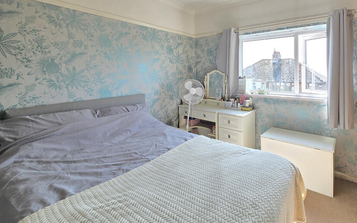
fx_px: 165
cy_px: 75
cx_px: 211
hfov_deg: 93.4
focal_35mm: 17
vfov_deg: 66.2
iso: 50
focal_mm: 2.2
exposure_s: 1/121
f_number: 2.2
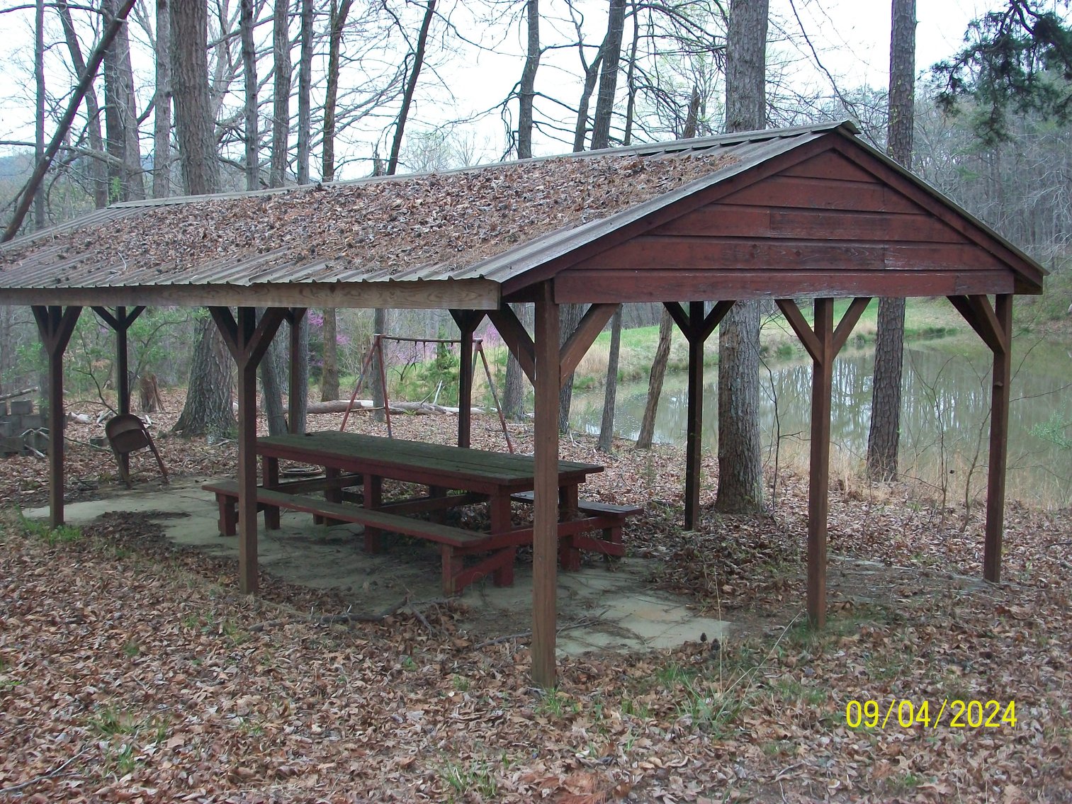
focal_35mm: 42
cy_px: 402
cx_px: 536
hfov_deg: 44.8
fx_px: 1301
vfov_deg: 34.4
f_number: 3.2
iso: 80
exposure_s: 1/80
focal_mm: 7.1
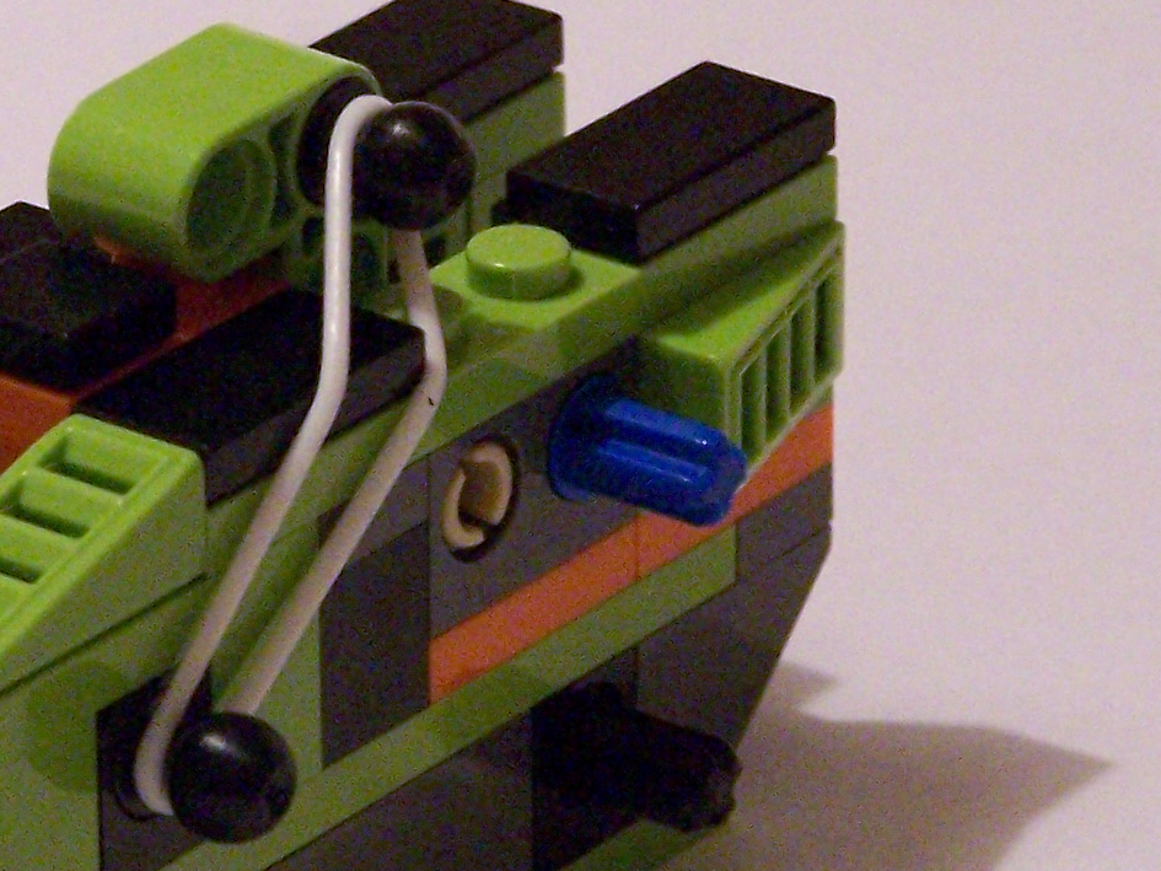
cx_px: 111
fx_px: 10700
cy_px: 387
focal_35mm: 319
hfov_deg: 6.2
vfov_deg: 4.7
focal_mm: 19.4
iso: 400
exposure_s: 1/20
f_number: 3.2
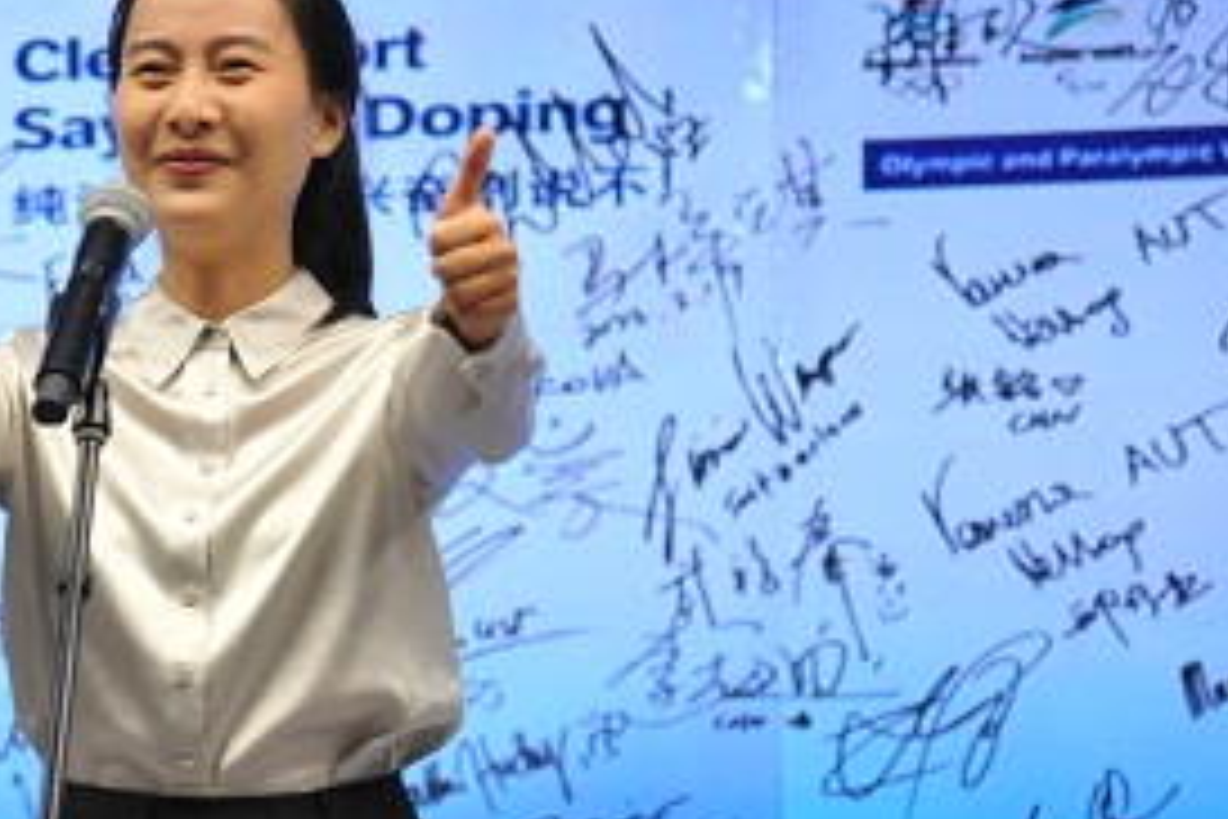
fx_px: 9005
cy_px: 554
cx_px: 139
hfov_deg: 7.8
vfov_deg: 5.2
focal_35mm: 264
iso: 1600
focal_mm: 120
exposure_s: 1/200
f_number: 4
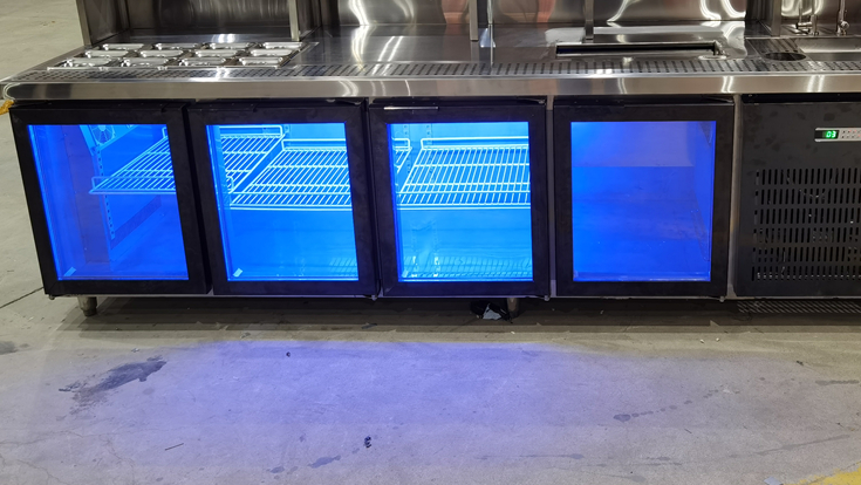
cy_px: 128
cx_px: 529
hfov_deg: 50.0
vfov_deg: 29.3
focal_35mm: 40
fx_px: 914
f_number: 1.9
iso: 250
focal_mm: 6.71
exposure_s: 1/40
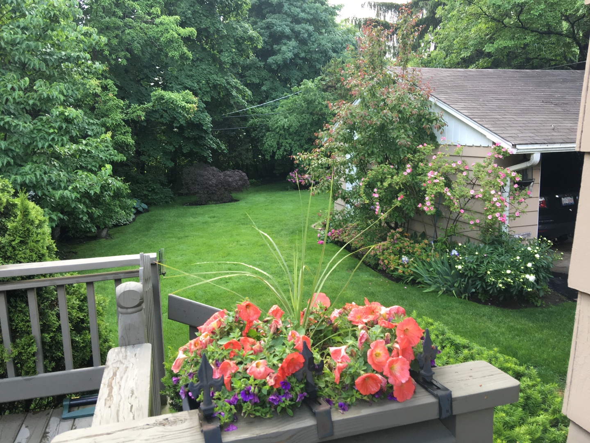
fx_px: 494
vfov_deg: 48.2
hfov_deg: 61.7
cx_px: 295
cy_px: 222
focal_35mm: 29
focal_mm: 4.15
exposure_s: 1/60
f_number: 2.2
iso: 32
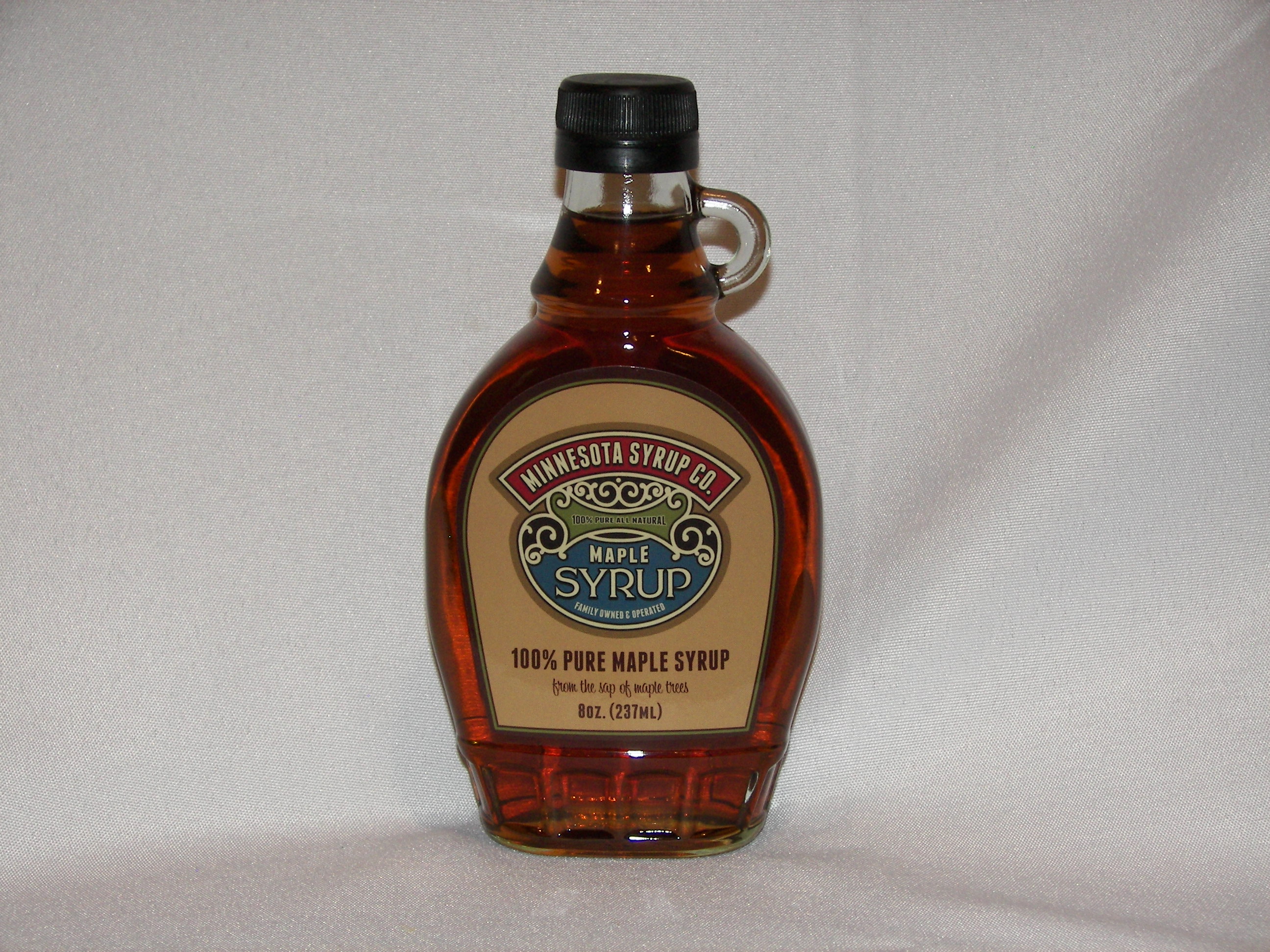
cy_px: 476
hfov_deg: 21.1
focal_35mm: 93
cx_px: 635
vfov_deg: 15.9
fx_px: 3412
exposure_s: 1/40
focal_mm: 15.4
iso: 100
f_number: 3.2
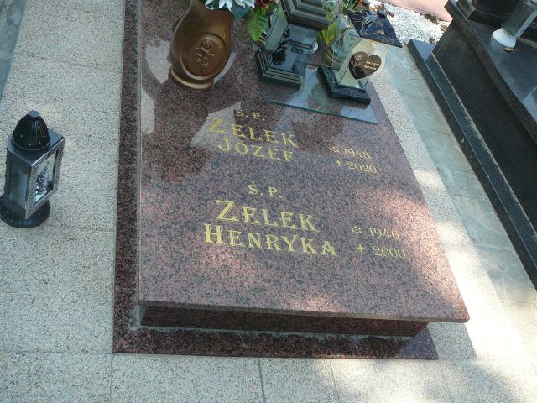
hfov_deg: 52.6
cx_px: 268
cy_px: 202
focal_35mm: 35
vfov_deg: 40.7
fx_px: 543
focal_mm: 5.2
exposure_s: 1/400
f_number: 2.8
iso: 80
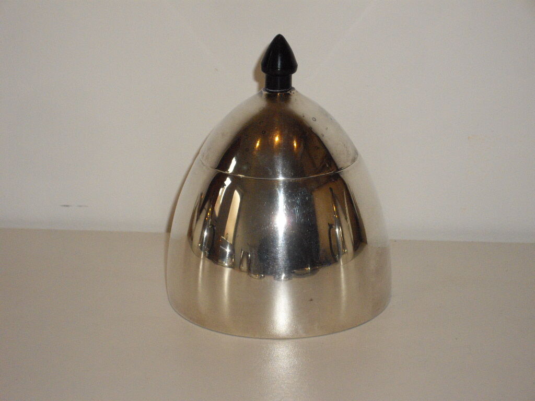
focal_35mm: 113
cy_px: 200
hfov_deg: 17.4
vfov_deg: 13.1
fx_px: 1746
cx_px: 268
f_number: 5.4
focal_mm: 23.7
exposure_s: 1/125
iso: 400
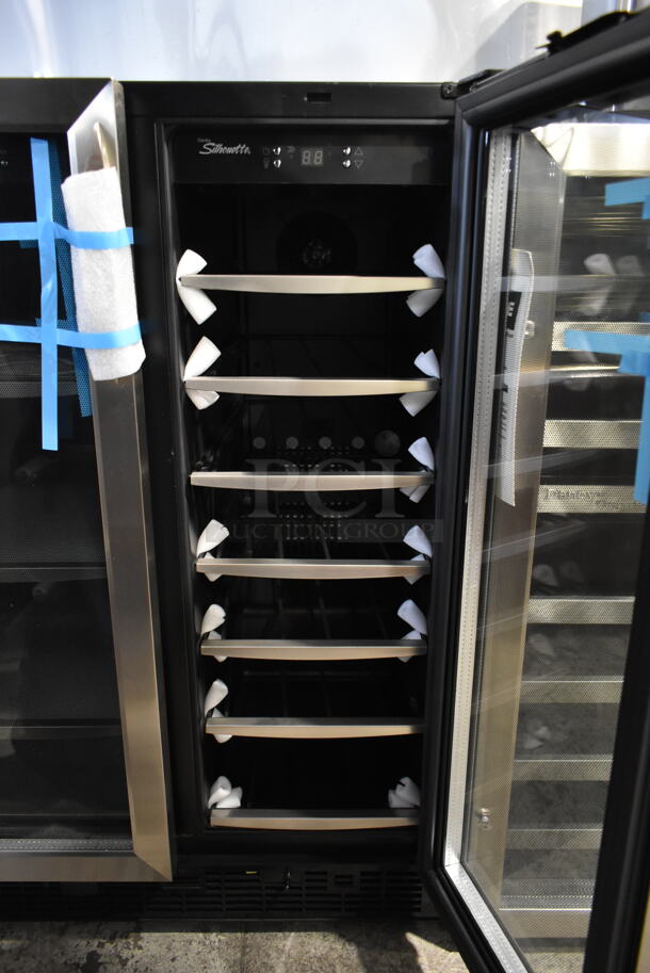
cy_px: 486
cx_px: 325
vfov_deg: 67.3
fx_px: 730
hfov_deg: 48.0
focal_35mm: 27
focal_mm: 18
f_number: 3.5
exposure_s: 1/30
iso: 2500
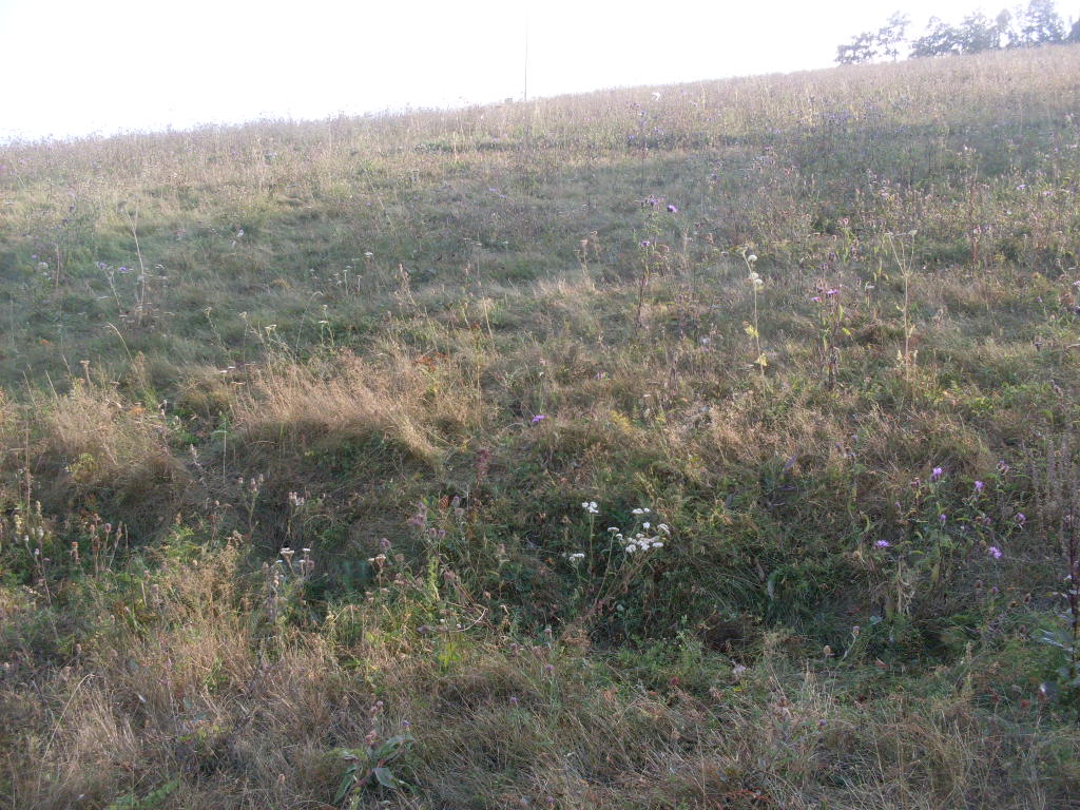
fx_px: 1186
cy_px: 405
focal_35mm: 38
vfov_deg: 37.7
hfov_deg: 49.0
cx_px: 540
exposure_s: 1/350
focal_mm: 6.3
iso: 80
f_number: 2.8
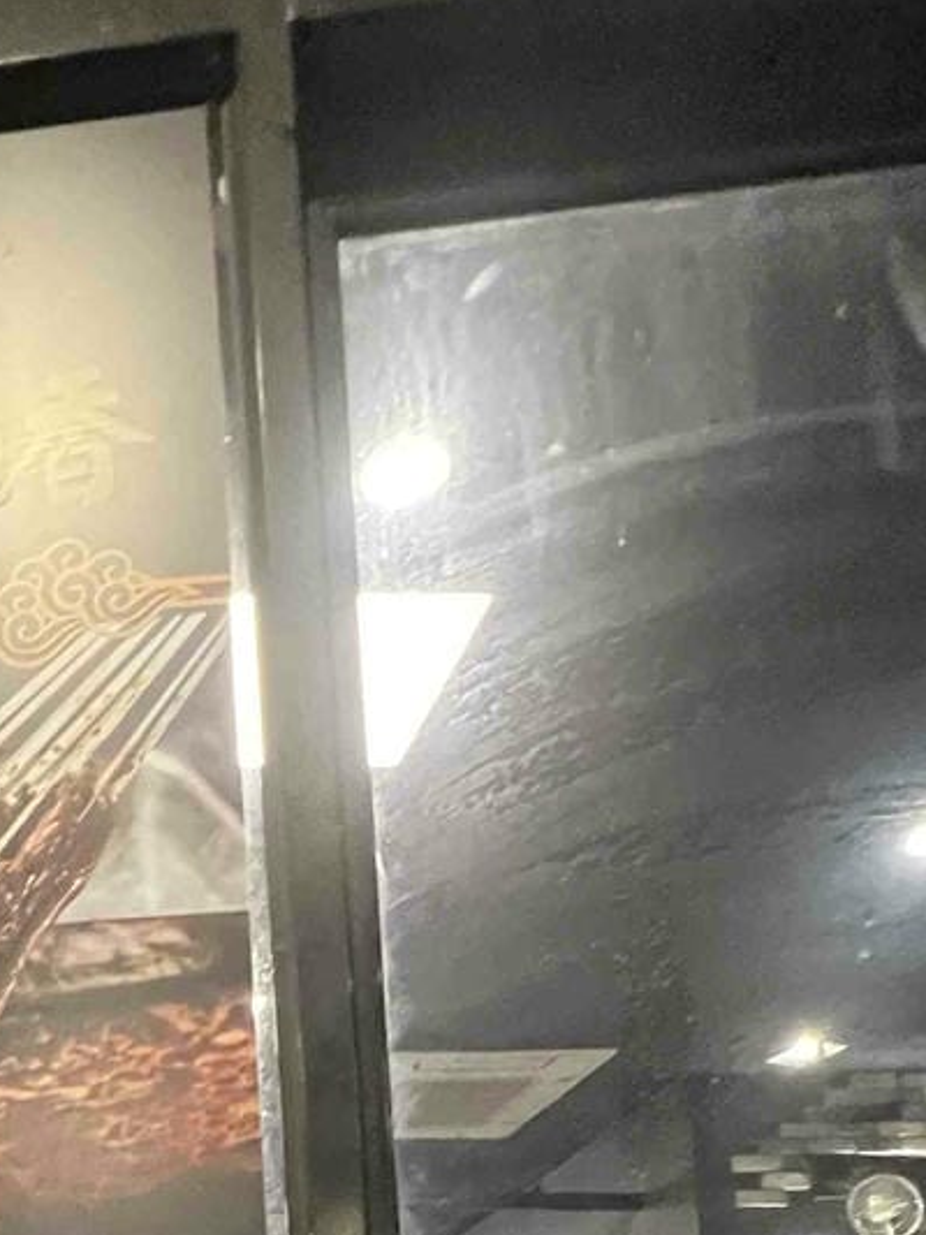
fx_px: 1390
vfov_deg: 36.1
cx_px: -53
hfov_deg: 33.0
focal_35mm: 39
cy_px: 1511
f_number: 1.8
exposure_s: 1/60
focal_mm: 1.57
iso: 640
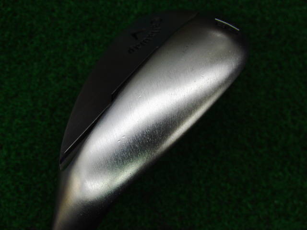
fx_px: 328
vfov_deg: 38.7
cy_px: 115
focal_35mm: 37
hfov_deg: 50.1
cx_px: 154
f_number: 3.6
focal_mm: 6.42
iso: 160
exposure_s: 1/80
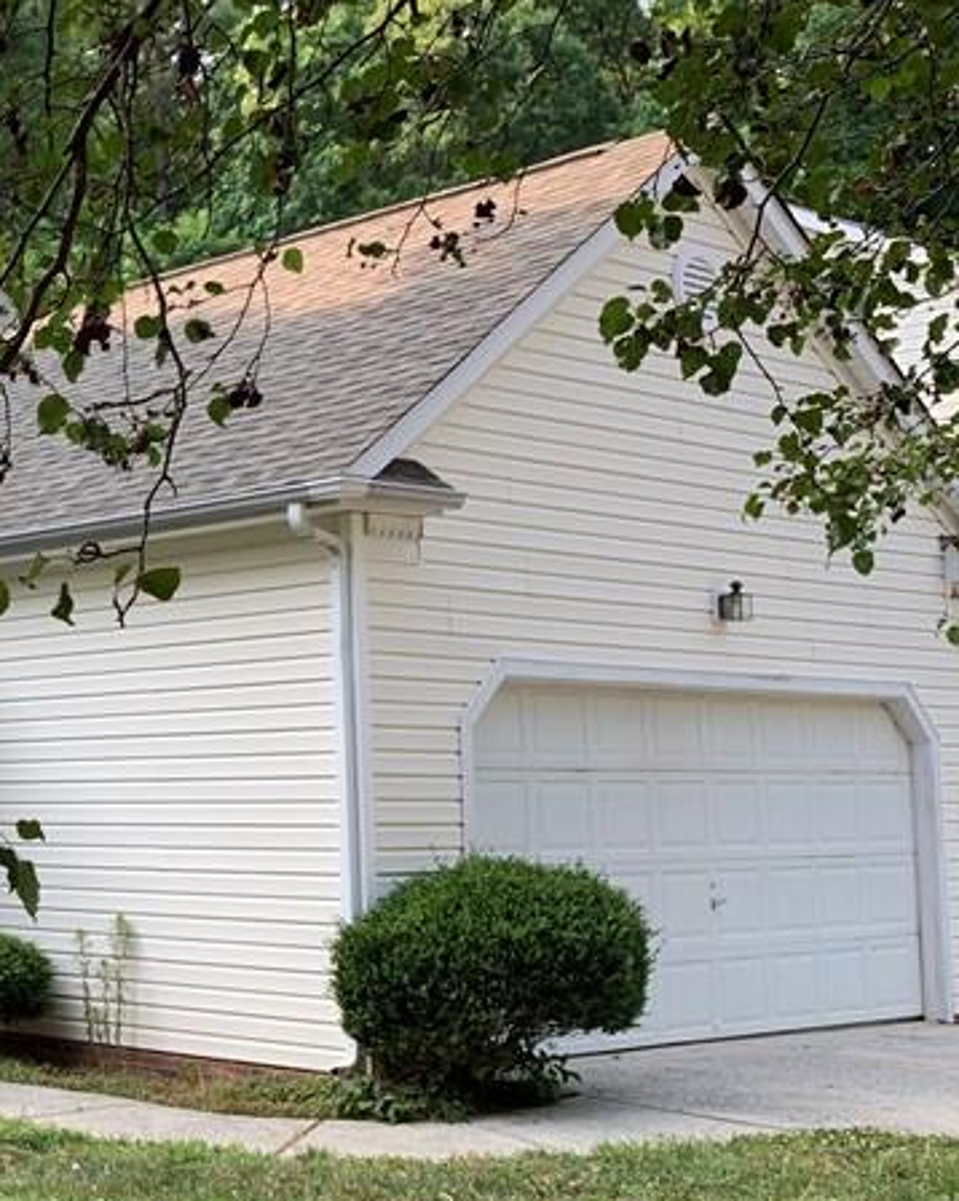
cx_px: -303
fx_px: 2059
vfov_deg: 32.5
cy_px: 638
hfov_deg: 23.1
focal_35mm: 58
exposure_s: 1/176
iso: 25
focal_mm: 4.25
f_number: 1.8
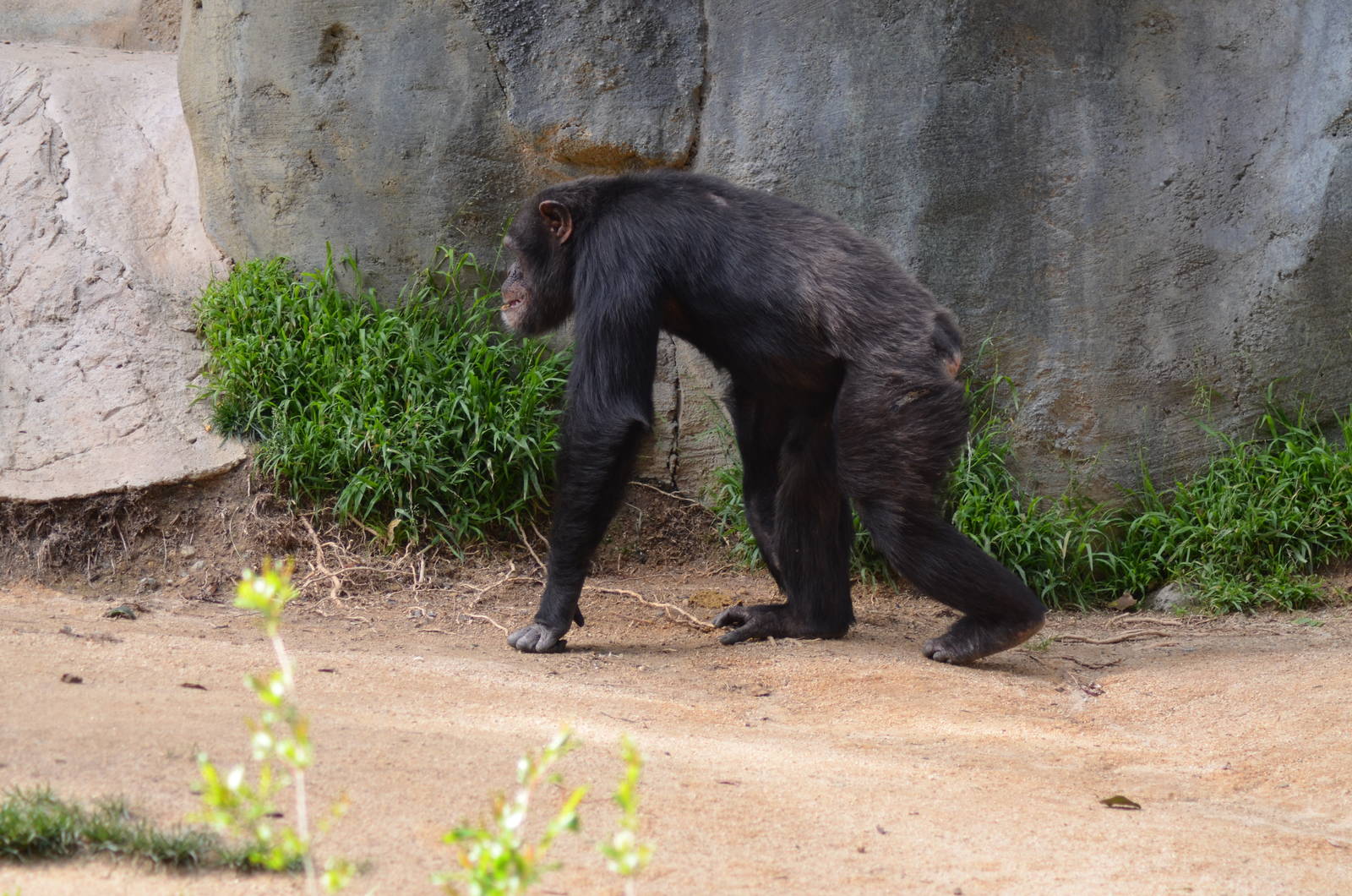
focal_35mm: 138
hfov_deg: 14.9
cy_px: 448
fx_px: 5172
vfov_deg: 9.9
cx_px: 676
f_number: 5
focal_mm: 92
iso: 400
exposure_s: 1/400
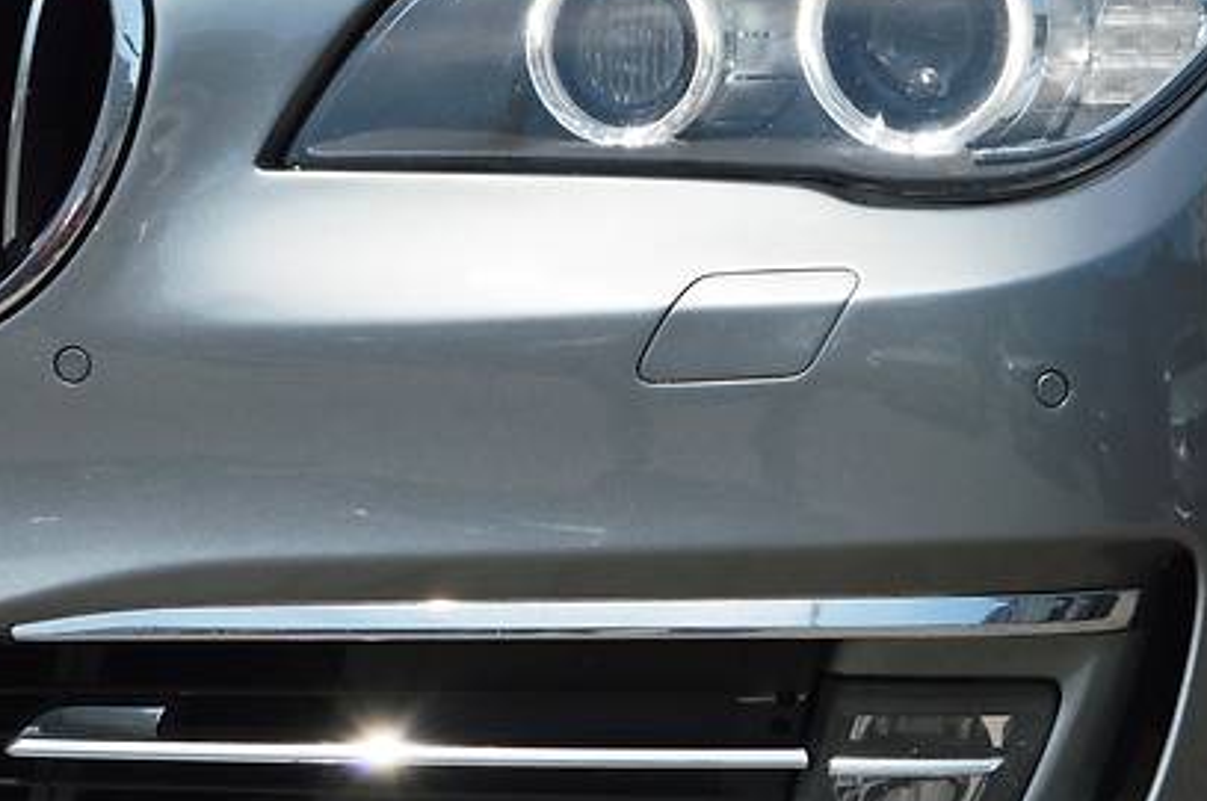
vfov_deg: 9.3
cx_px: 938
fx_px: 4923
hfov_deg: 13.9
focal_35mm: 147
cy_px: 461
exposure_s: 1/400
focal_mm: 50
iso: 100
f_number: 10
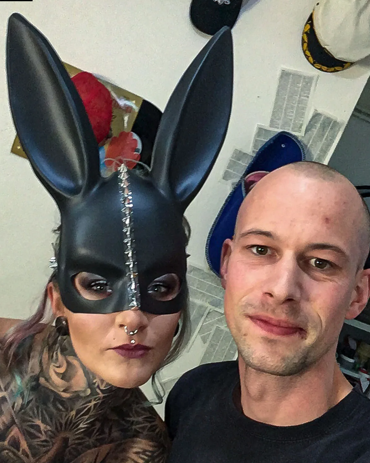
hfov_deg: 38.2
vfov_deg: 46.7
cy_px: 270
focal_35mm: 39
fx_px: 534
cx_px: 178
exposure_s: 1/25
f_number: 2.4
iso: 250
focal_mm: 2.15
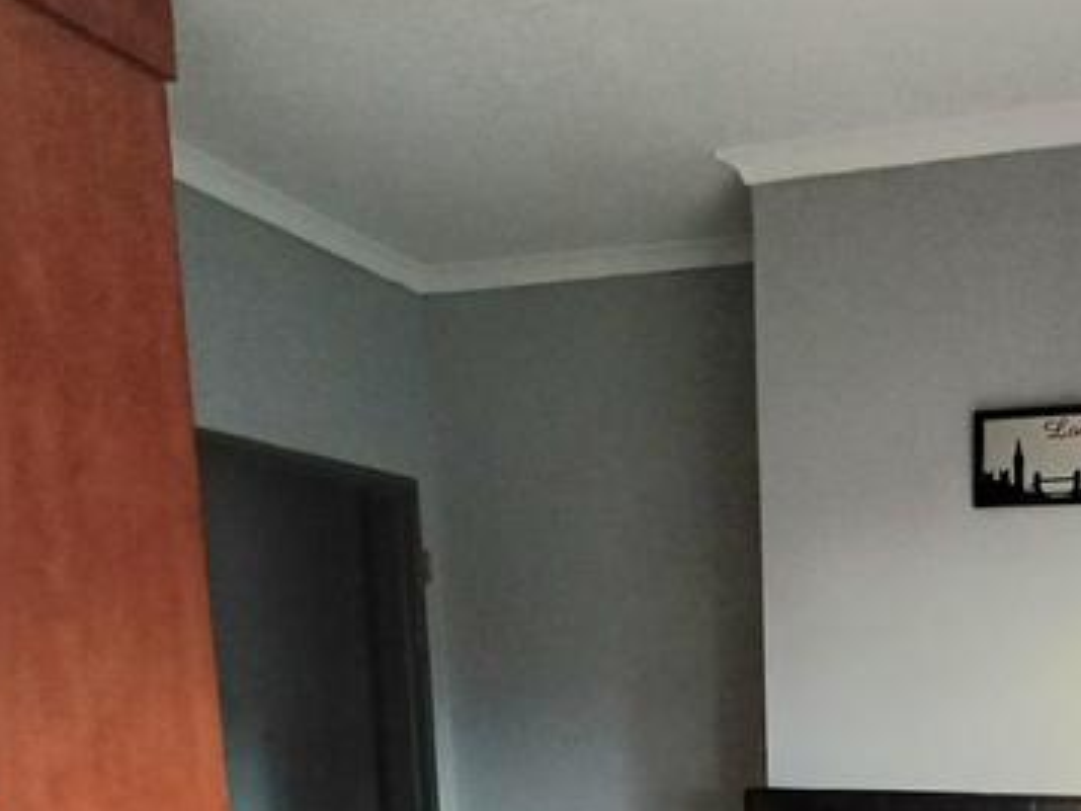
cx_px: 890
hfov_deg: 48.0
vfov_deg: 35.4
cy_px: 832
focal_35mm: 36
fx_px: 1124
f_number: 2.2
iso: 100
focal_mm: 1.64
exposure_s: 1/100
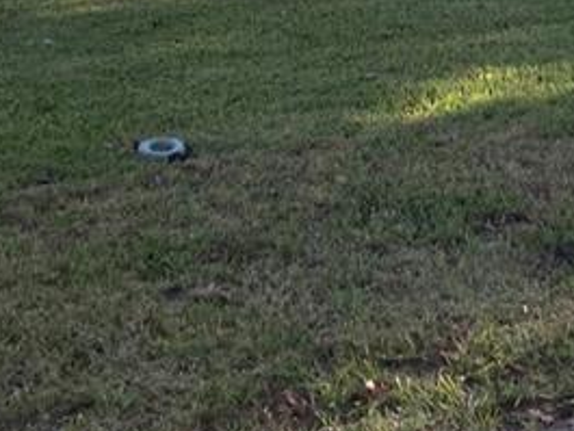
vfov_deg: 12.8
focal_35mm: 108
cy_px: -266
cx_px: 609
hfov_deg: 17.7
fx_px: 1792
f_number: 1.8
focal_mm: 3.99
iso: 20
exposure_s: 1/522
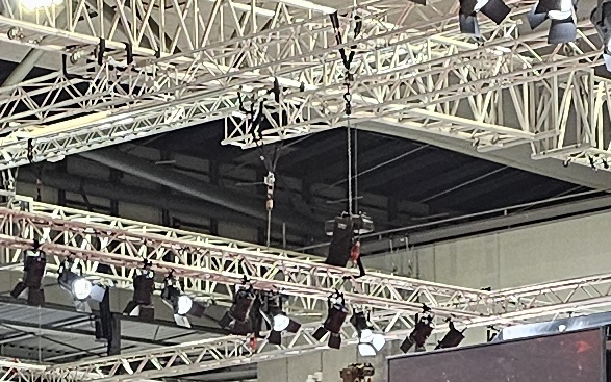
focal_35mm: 166
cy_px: 587
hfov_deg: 12.6
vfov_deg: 7.7
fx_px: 2764
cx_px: 254
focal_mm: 6.3
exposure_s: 1/100
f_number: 1.7
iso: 250
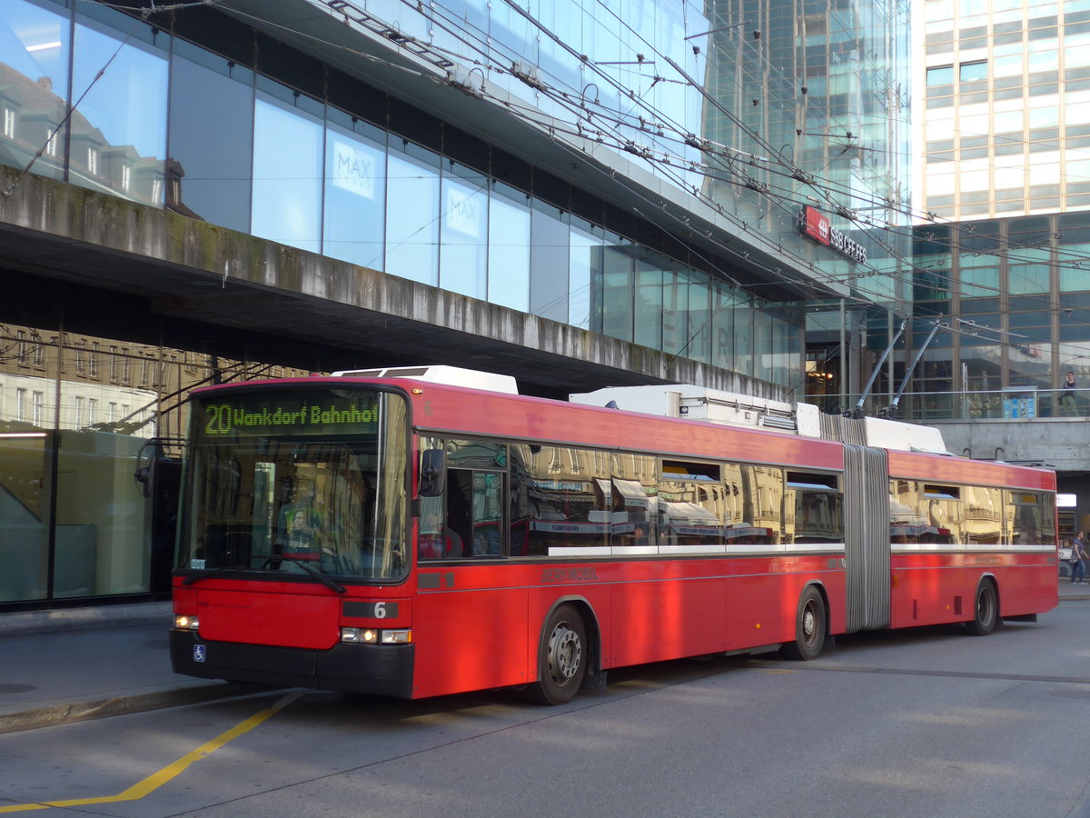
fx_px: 1448
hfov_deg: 41.2
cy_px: 409
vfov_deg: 31.5
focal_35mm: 46
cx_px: 545
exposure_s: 1/200
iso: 80
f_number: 3
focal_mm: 9.5
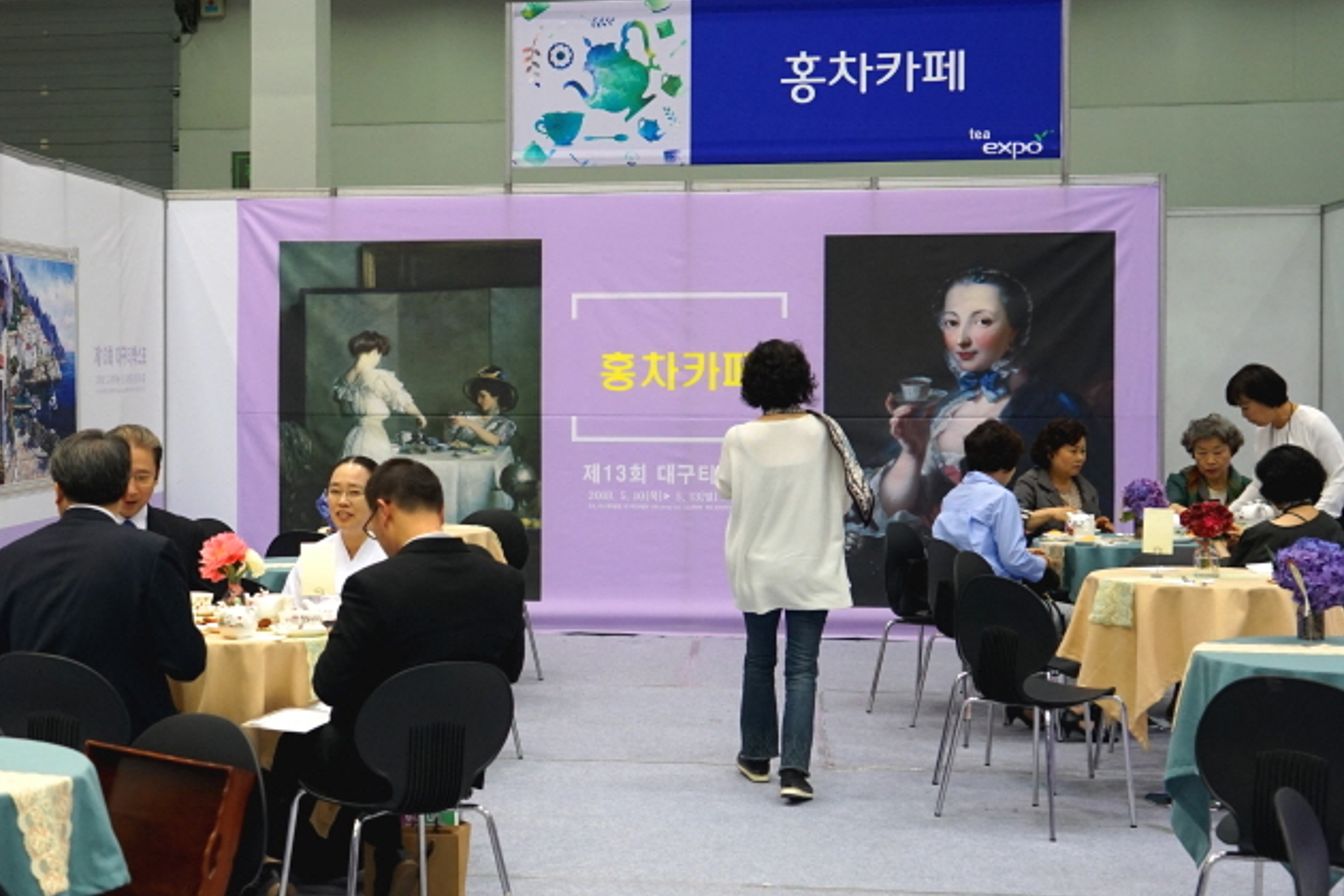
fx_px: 1755
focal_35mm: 47
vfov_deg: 28.6
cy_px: 522
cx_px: 516
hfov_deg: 41.7
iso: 800
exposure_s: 1/160
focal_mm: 37
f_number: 4
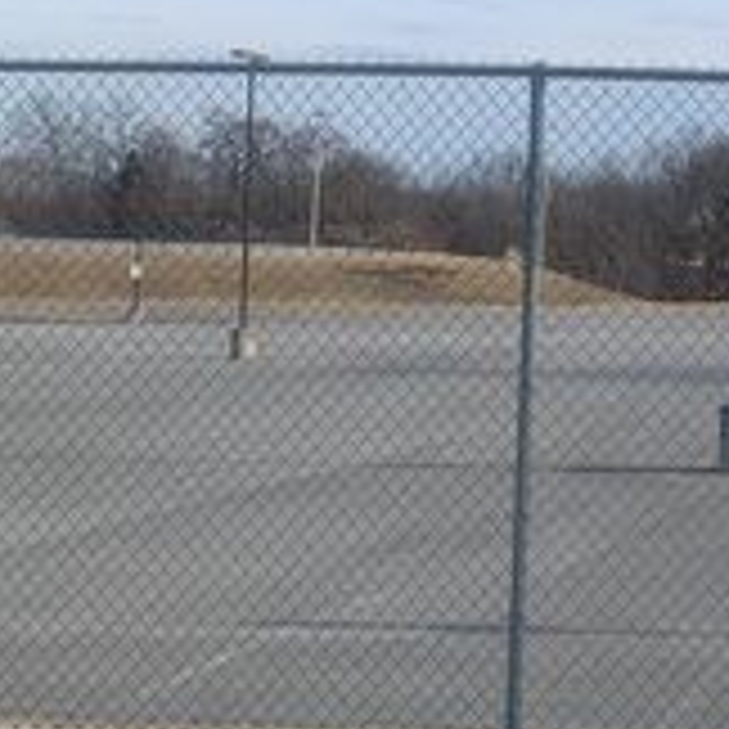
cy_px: 236
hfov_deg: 21.8
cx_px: 963
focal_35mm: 71
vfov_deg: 24.2
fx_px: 1692
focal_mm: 4.25
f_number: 1.8
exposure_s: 1/2421
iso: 25
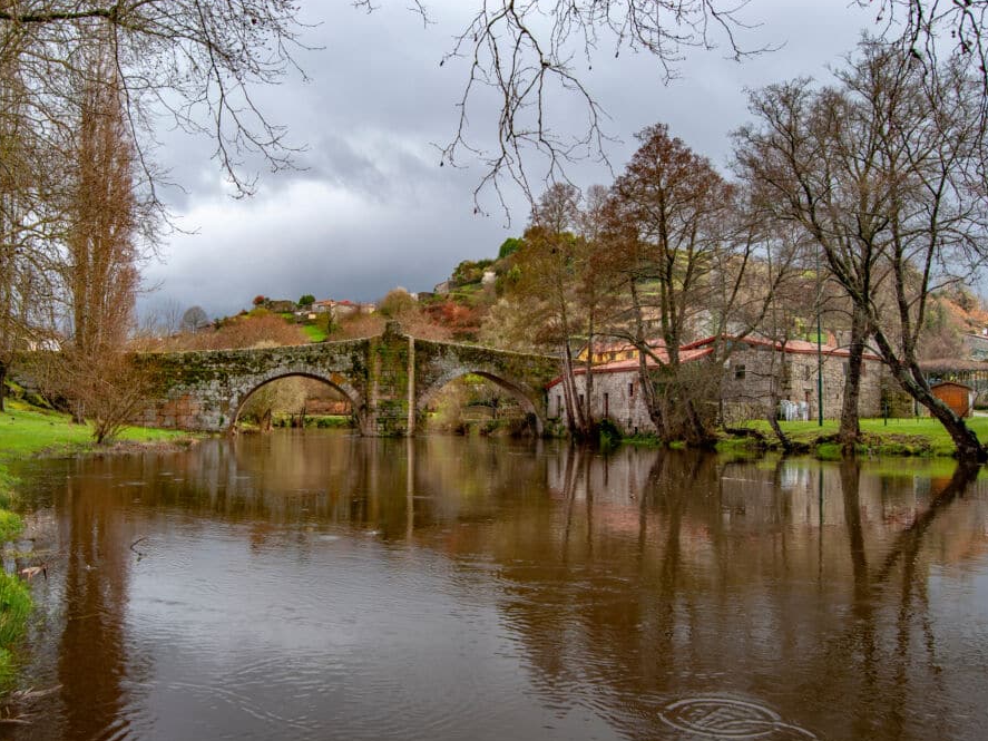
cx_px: 442
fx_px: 856
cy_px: 370
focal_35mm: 30
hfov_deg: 59.8
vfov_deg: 46.8
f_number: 7.1
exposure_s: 1/100
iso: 100
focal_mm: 18
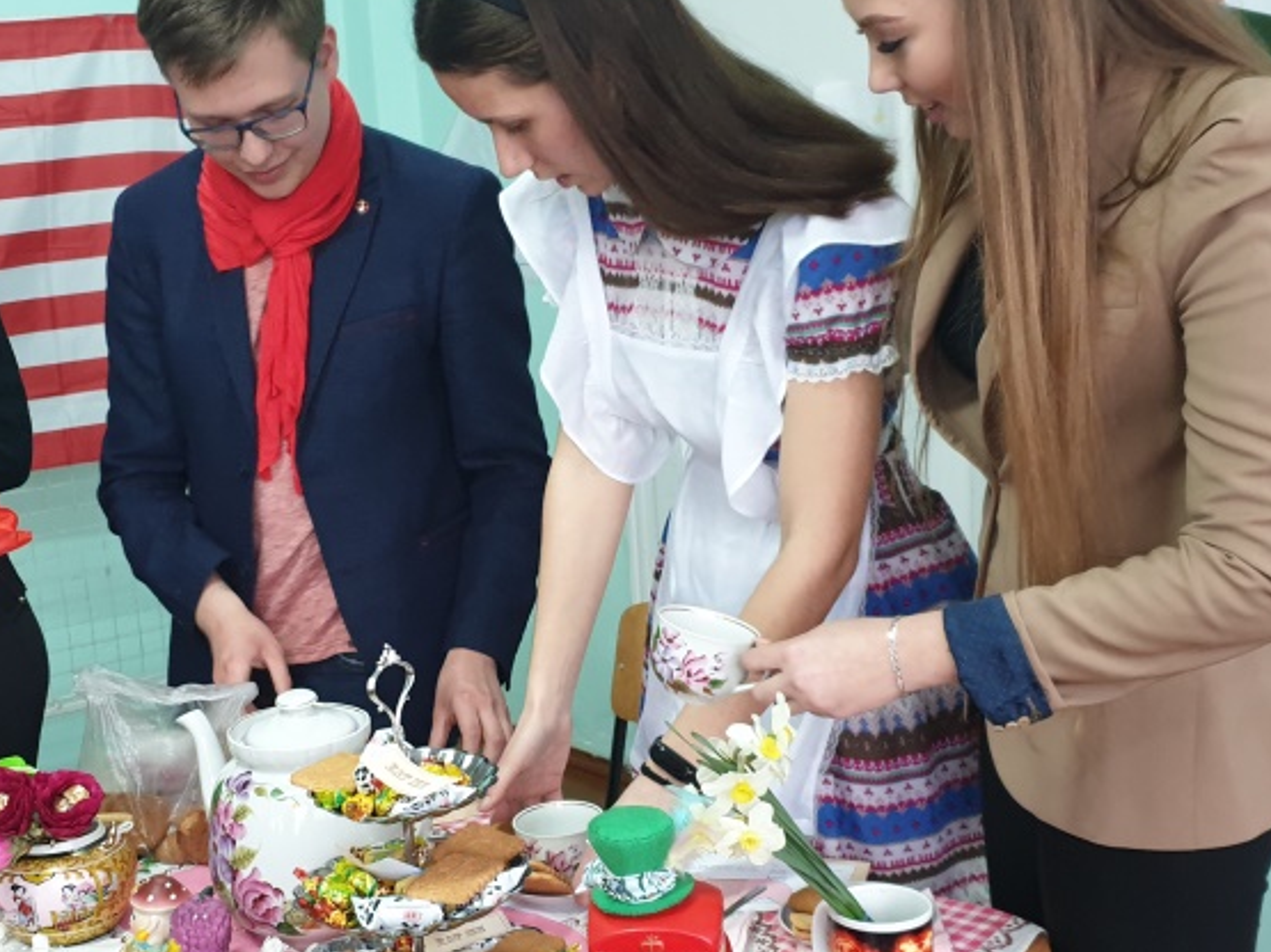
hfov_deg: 39.6
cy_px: 597
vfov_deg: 30.1
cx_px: 566
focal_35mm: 48
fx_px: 1762
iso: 250
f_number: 1.5
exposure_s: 1/50
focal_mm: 4.3
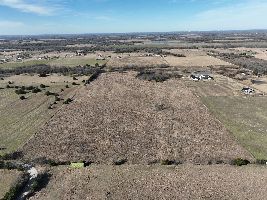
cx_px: 134
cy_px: 100
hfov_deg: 71.6
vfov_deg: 56.8
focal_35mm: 24
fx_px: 185
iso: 110
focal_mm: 12.29
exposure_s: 1/1600
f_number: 2.8
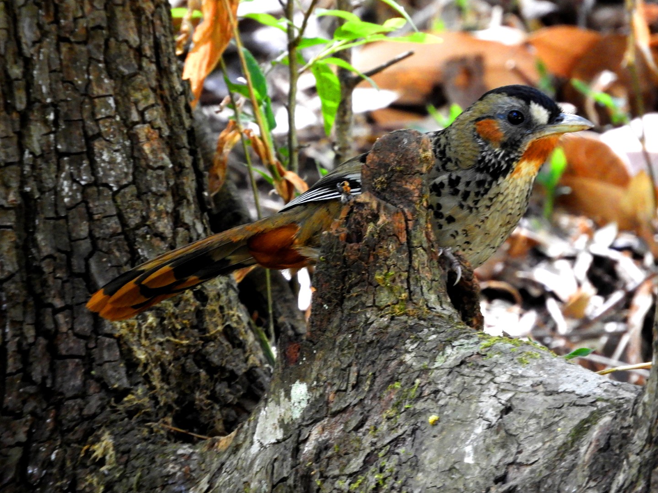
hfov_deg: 2.5
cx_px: 329
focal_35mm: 802
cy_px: 246
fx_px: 15245
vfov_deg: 1.9
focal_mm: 143.3
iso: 500
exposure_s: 1/60
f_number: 5.6
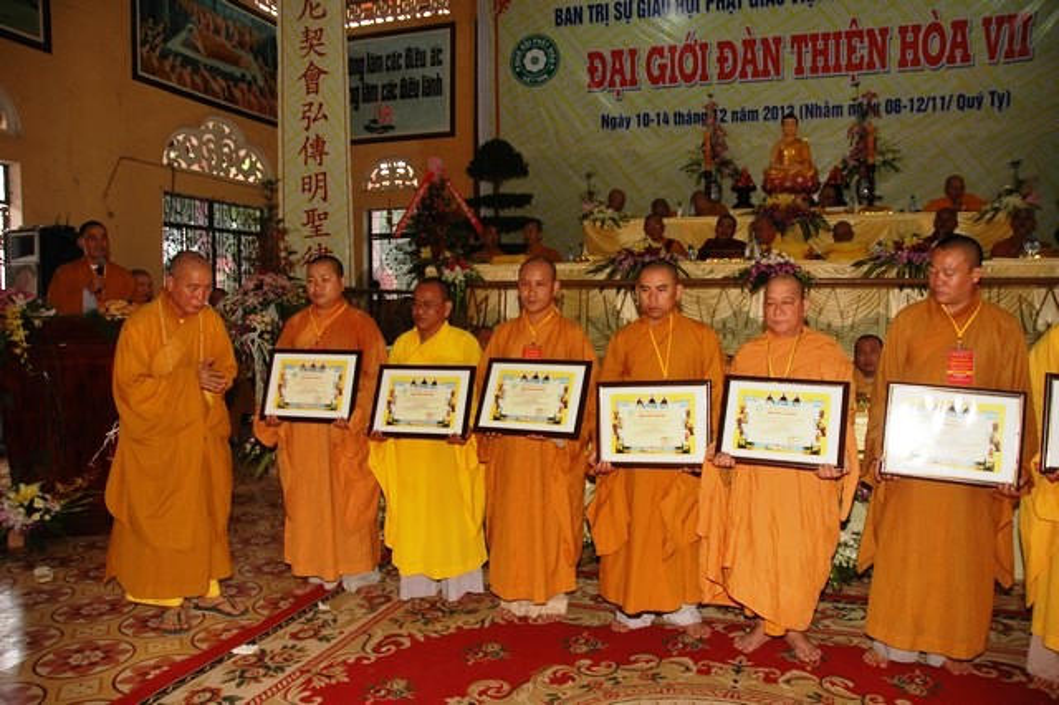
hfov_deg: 67.4
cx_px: 530
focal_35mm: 27
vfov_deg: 47.9
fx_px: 794
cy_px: 352
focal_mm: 18
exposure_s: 1/60
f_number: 4
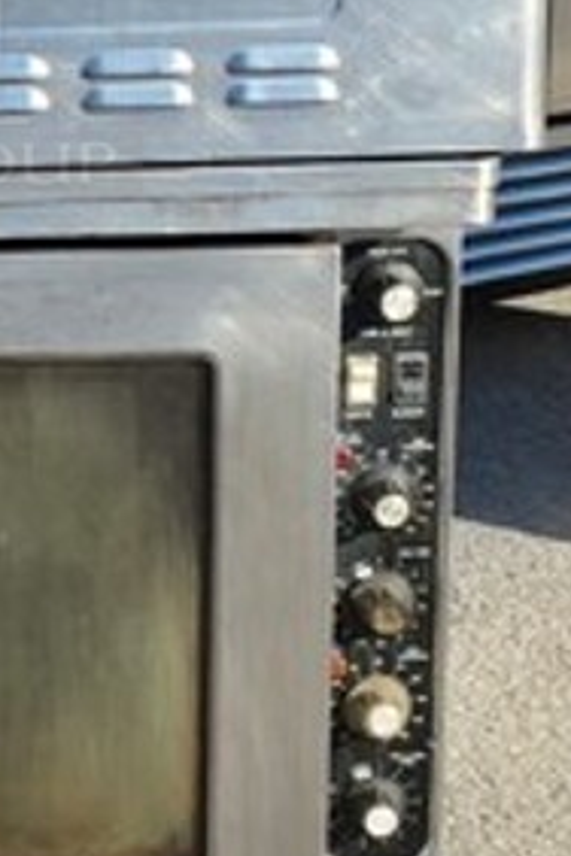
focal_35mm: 78
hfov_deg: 16.4
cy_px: 38
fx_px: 1856
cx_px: -194
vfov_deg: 25.0
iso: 50
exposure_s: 1/820
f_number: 2.4
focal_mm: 4.3
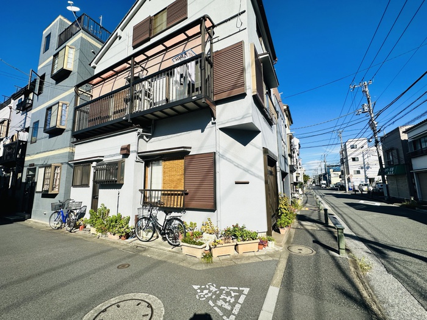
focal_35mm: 14
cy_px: 160
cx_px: 214
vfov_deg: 85.7
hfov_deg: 102.1
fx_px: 173
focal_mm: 2.22
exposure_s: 1/2959
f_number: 2.2
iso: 50
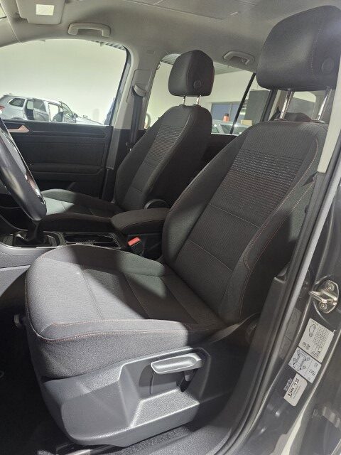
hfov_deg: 58.9
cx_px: 170
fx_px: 302
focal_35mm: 23
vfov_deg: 73.9
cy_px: 228
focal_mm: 6.3
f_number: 1.7
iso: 800
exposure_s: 1/25
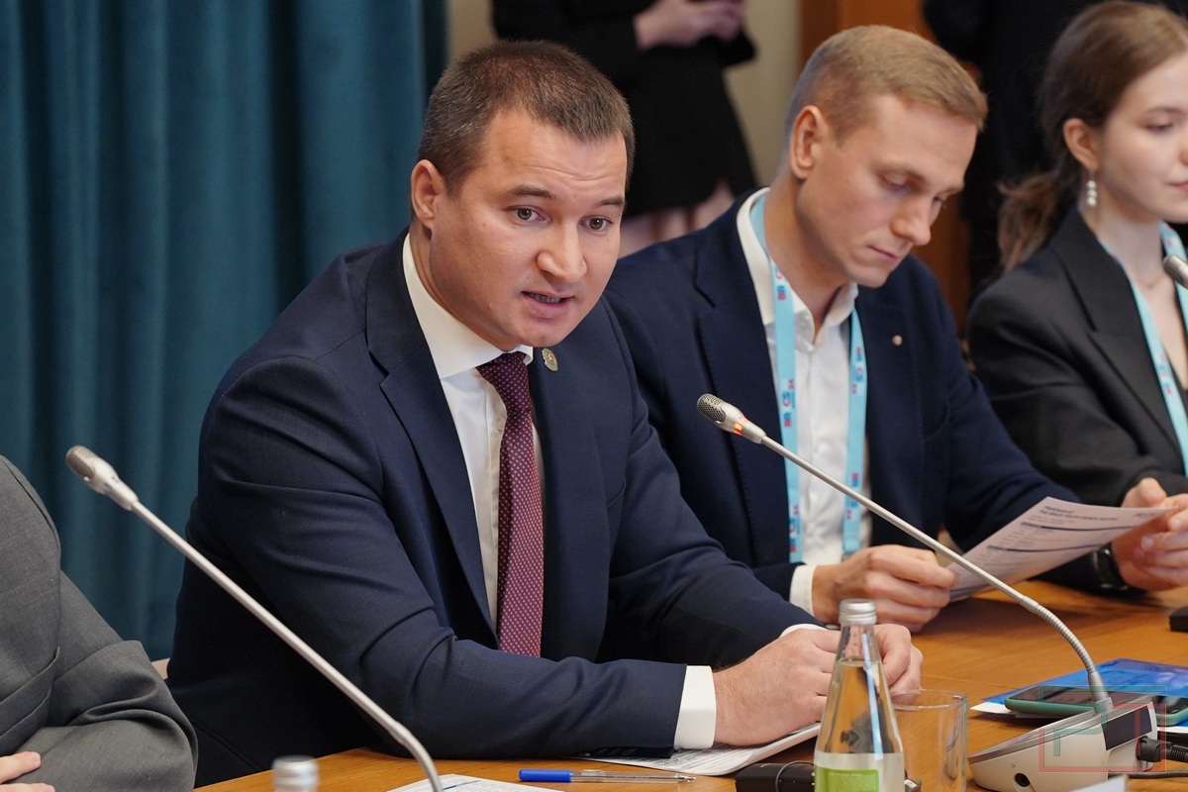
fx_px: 3993
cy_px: 396
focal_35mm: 121
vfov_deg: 11.3
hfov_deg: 16.9
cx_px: 594
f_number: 4
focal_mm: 81
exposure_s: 1/100
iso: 1250
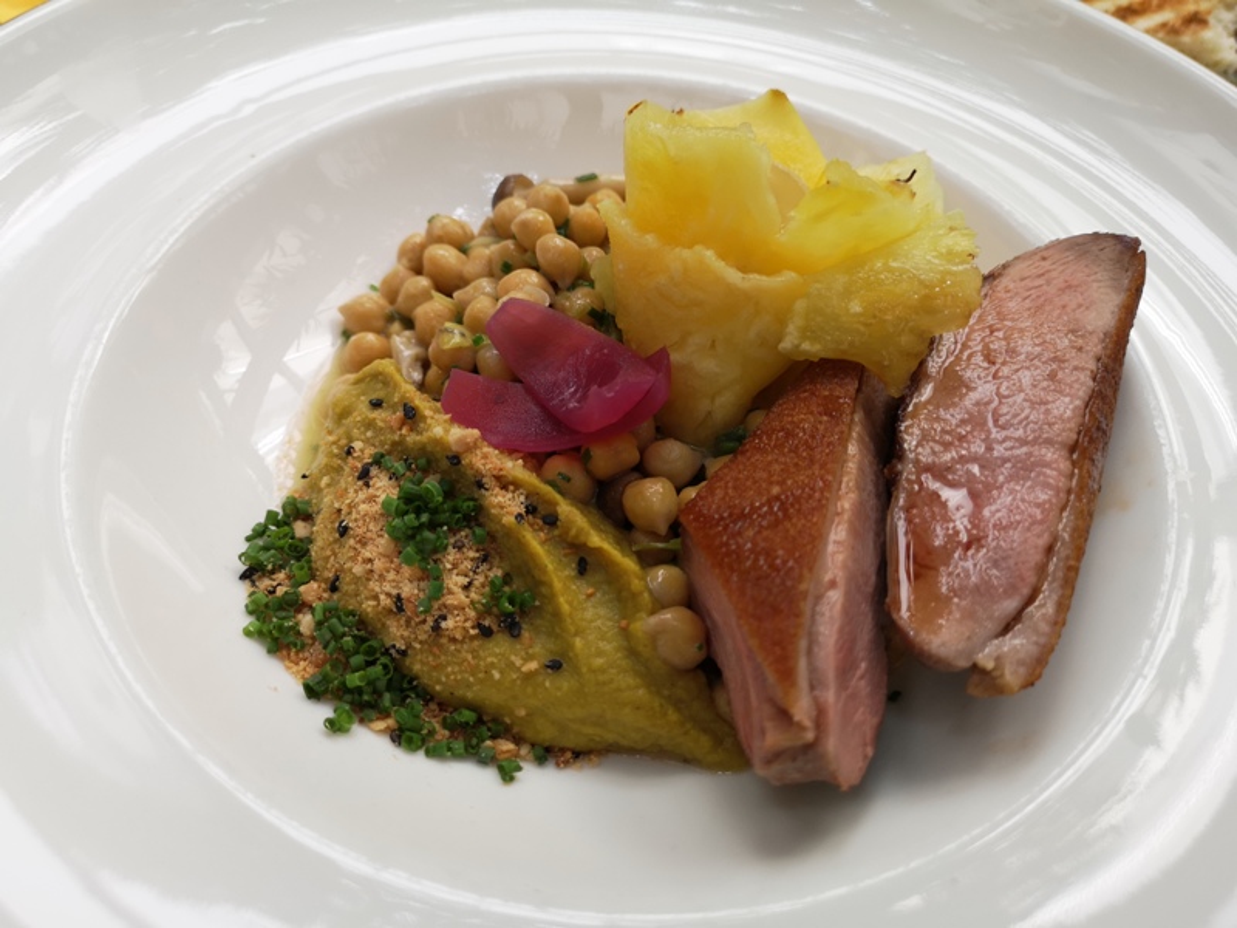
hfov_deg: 65.3
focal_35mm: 27
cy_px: 464
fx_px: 965
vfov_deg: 51.4
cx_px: 618
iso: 80
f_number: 1.8
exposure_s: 1/100
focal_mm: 3.95
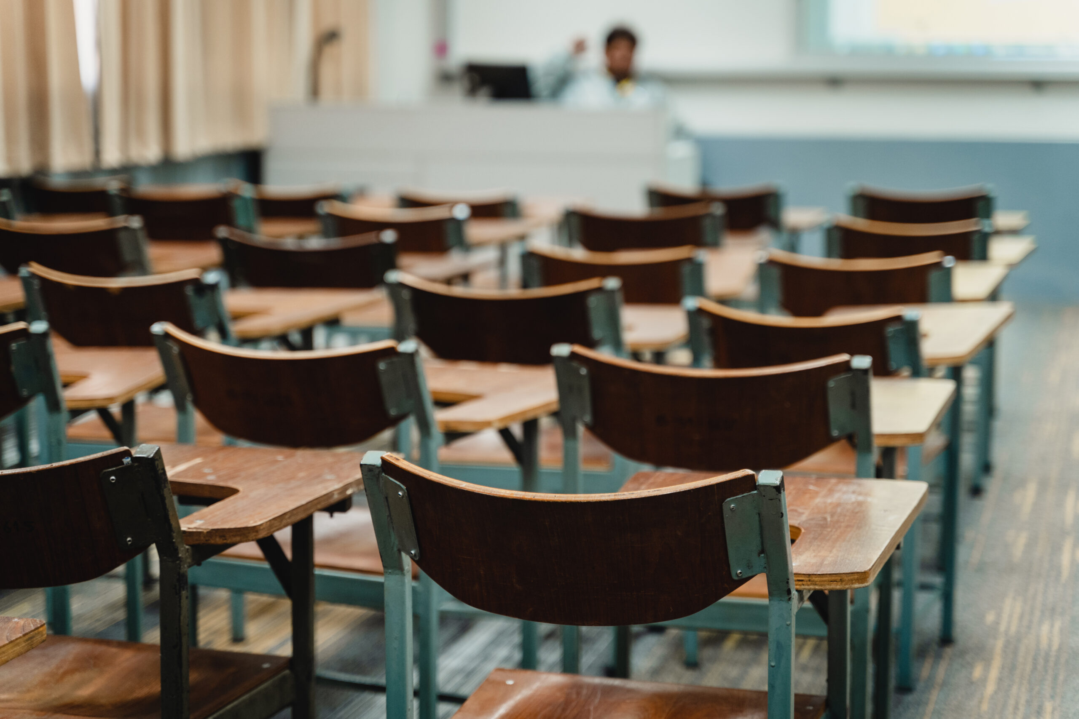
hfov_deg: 28.8
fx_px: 2098
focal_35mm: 70
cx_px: 540
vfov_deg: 19.5
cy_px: 360
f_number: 2.8
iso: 400
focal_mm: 70
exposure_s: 1/100
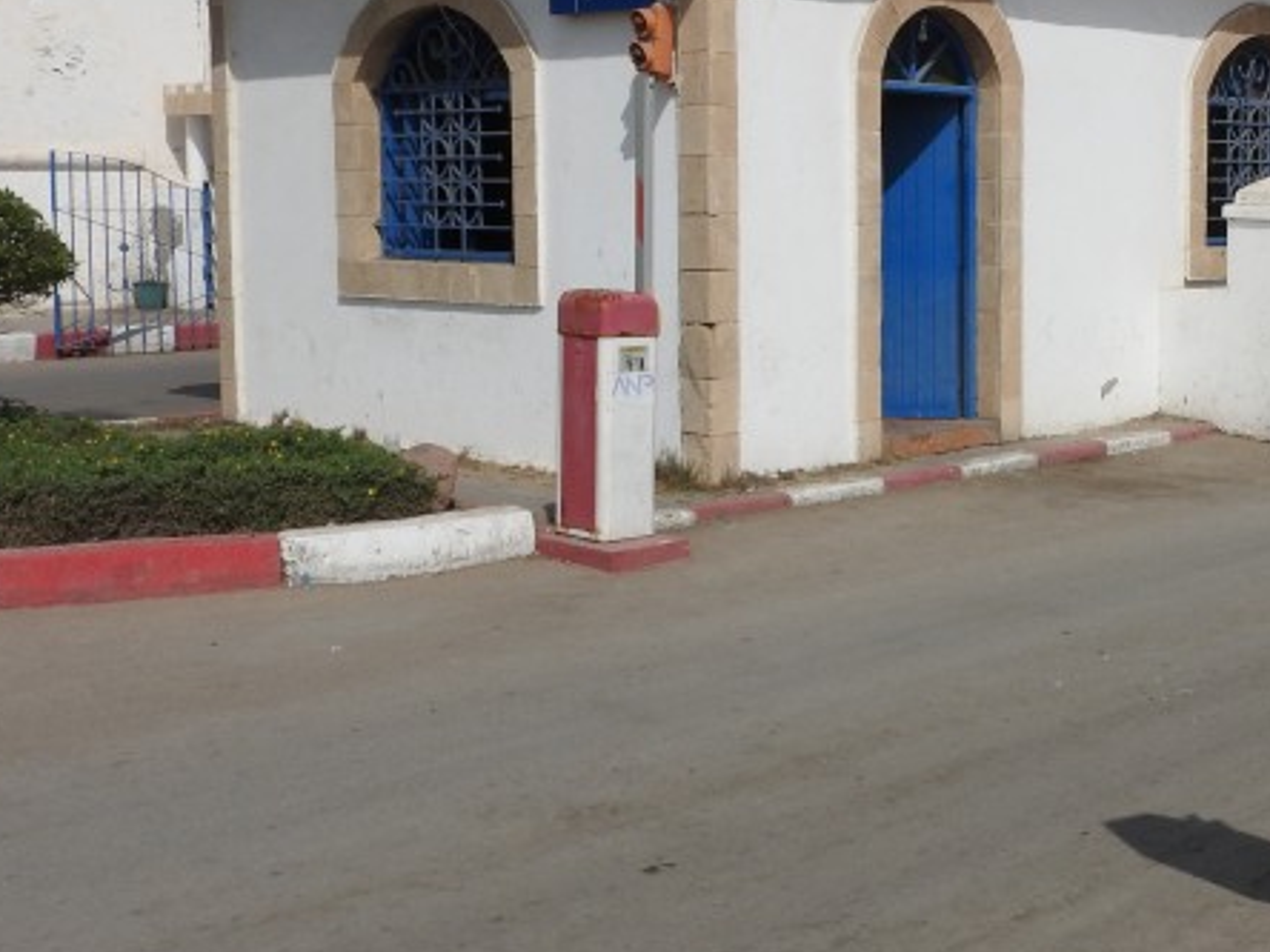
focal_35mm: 54
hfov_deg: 34.5
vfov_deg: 26.9
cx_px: 1010
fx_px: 1981
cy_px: 360
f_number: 5
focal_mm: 5.4
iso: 100
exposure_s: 1/1600
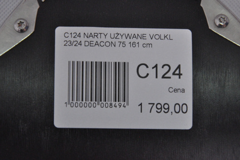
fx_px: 1050
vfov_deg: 8.7
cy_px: 80
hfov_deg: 13.0
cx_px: 120
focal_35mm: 158
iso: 3200
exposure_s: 1/125
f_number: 8
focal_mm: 105
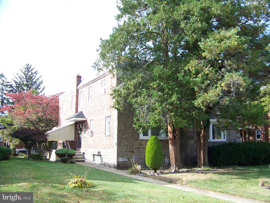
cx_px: 135
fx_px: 281
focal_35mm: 36
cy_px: 102
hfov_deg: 51.4
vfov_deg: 39.7
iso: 64
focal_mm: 5.85
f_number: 2.8
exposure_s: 1/200
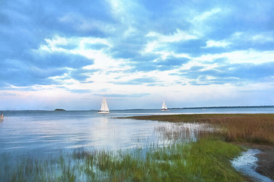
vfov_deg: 43.5
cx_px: 137
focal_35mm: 30
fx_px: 228
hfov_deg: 62.0
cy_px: 91
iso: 640
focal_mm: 20
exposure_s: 1/200
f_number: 7.1
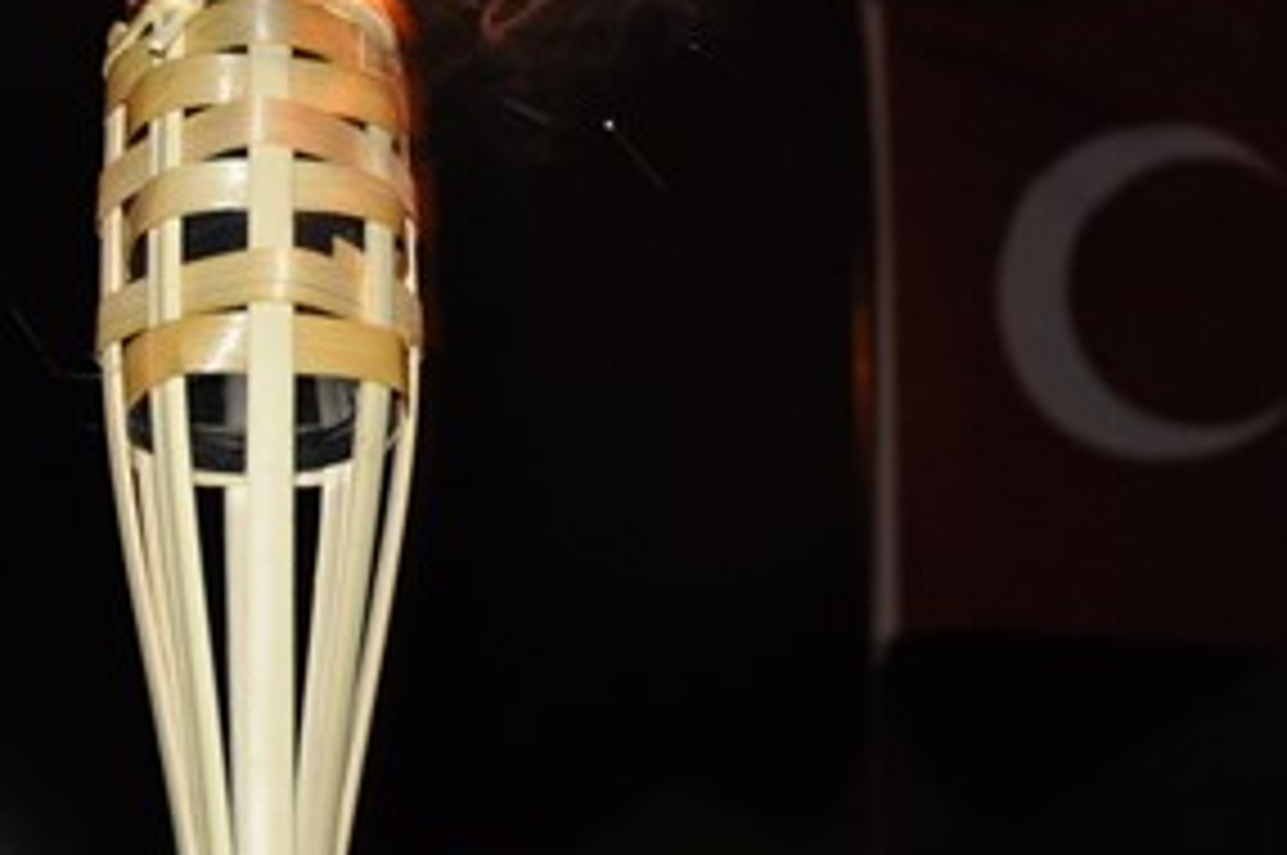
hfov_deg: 27.0
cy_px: 130
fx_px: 2678
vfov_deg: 17.9
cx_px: 562
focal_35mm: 75
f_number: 3.8
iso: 800
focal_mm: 22
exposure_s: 1/60
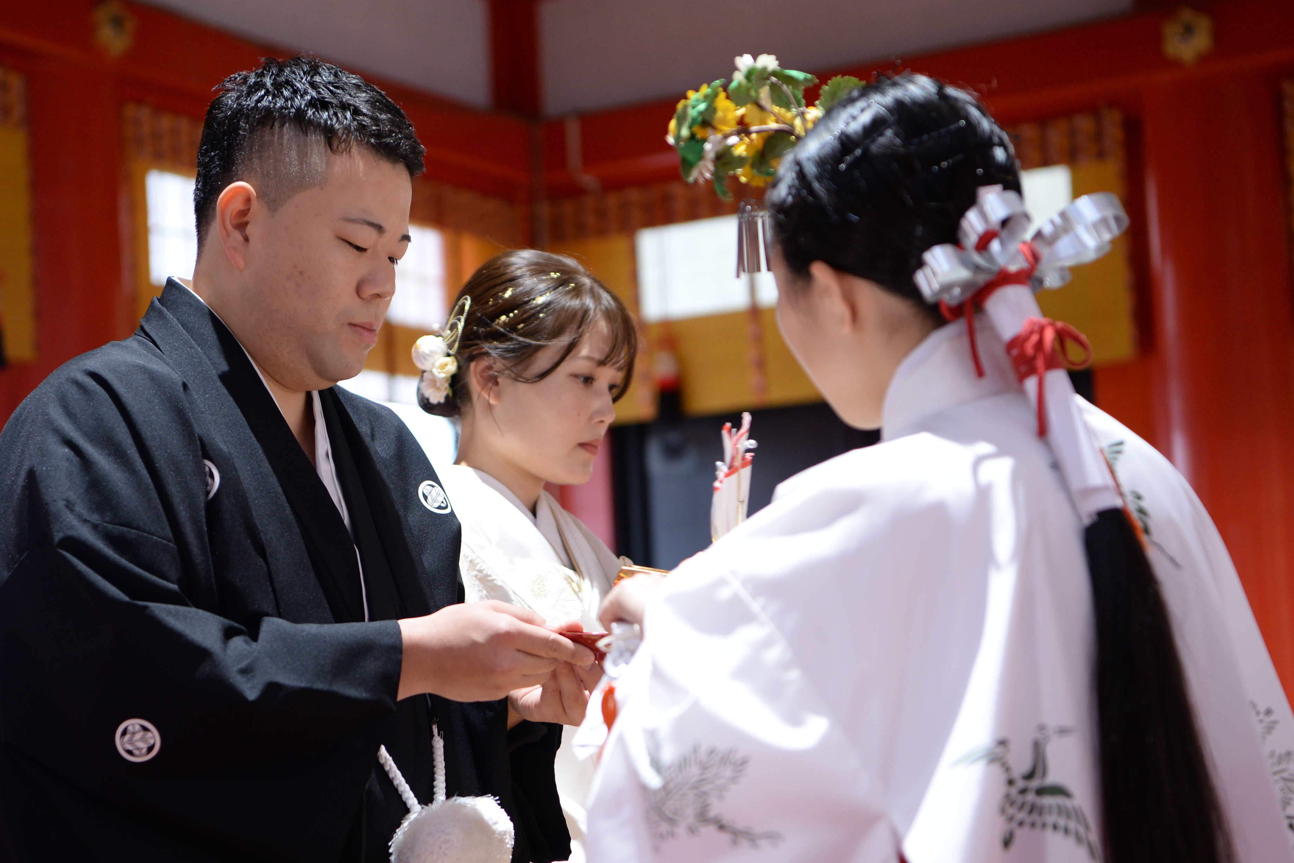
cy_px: 492
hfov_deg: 23.9
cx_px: 528
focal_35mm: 85
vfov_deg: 16.1
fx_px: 3055
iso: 1000
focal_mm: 70
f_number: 3.5
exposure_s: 1/50
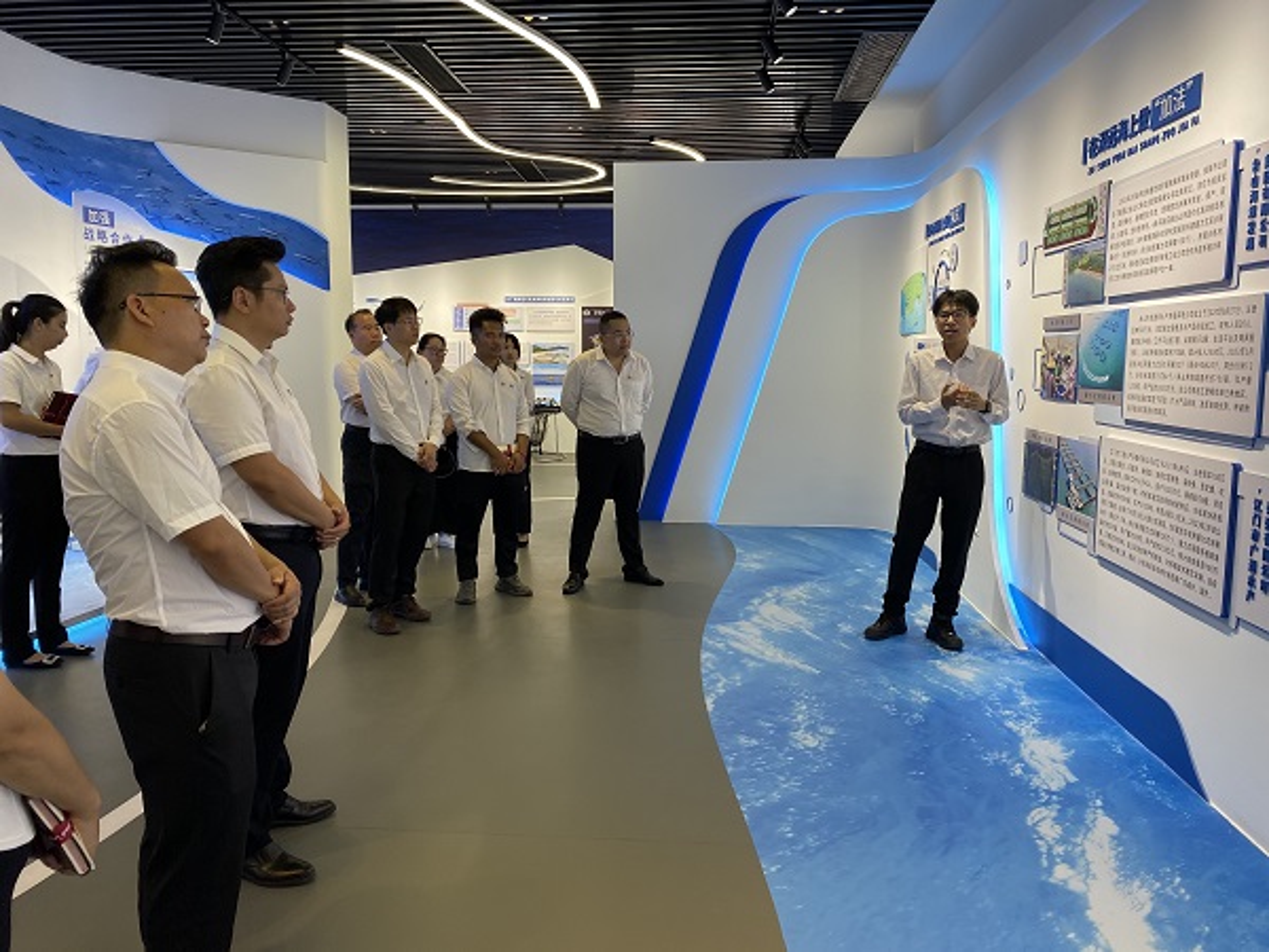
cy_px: 476
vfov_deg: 53.1
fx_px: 953
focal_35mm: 26
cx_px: 634
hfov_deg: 67.3
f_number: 1.8
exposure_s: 1/100
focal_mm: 4.25
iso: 80
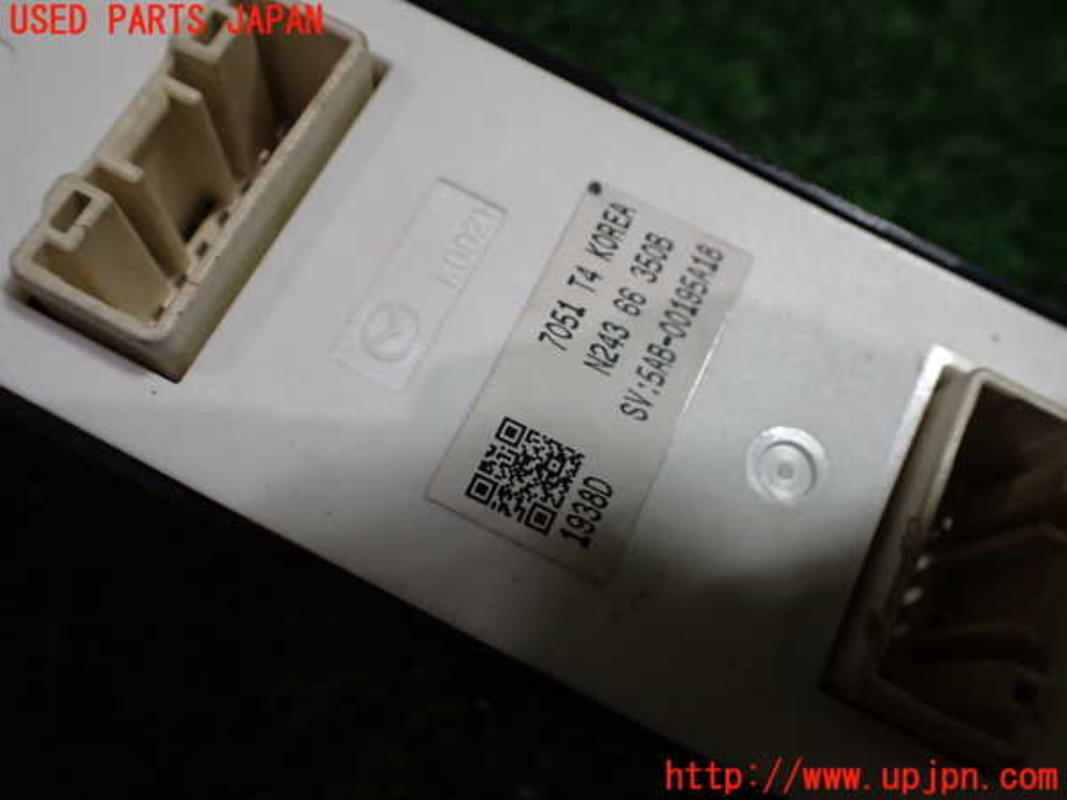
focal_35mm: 30
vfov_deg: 46.8
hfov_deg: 60.0
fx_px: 925
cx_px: 534
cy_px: 400
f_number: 2.3
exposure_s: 1/125
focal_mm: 5.4
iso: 250
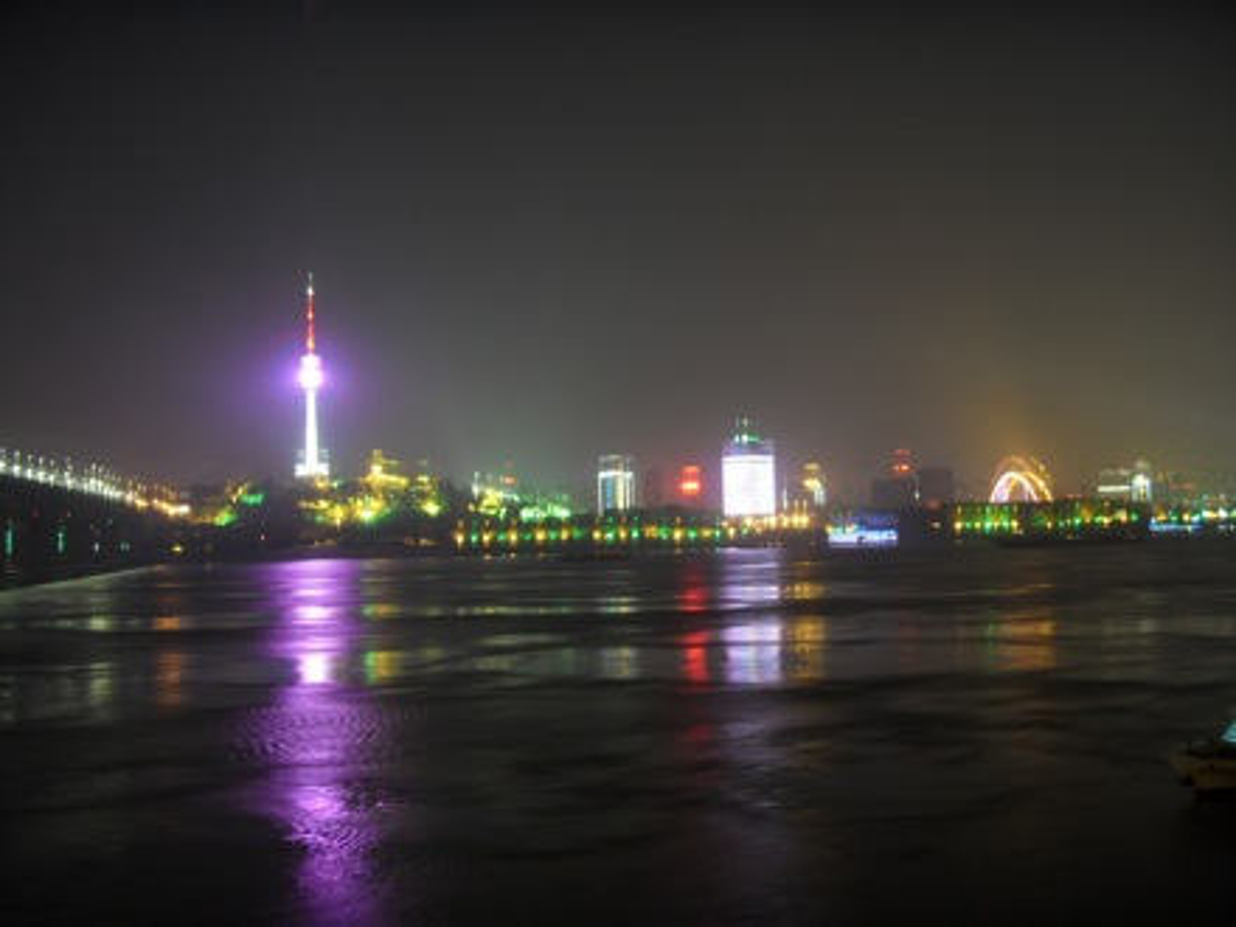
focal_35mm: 39
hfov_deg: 47.9
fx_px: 1393
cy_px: 464
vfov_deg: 36.8
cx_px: 618
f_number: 3.5
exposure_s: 4
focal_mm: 6.6
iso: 80
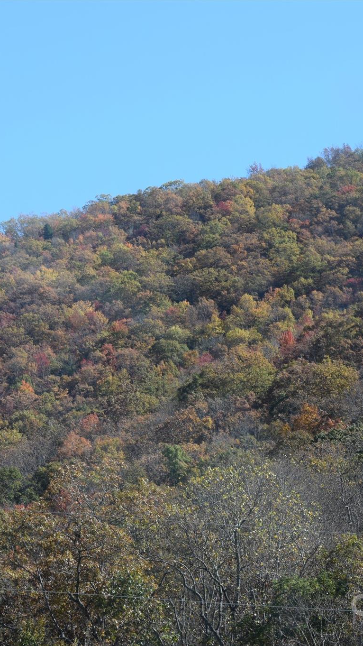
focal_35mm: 189
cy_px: 323
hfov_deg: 6.4
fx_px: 3235
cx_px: 134
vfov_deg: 11.4
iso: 250
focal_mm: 80
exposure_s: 1/250
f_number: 8
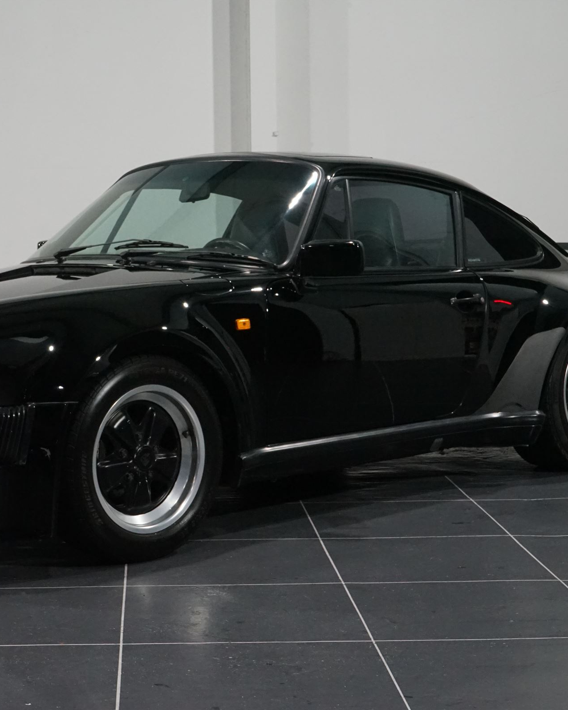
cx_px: 173
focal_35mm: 72
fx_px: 1513
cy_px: 354
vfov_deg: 26.4
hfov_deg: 21.2
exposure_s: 1/60
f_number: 13
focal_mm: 51
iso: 5000
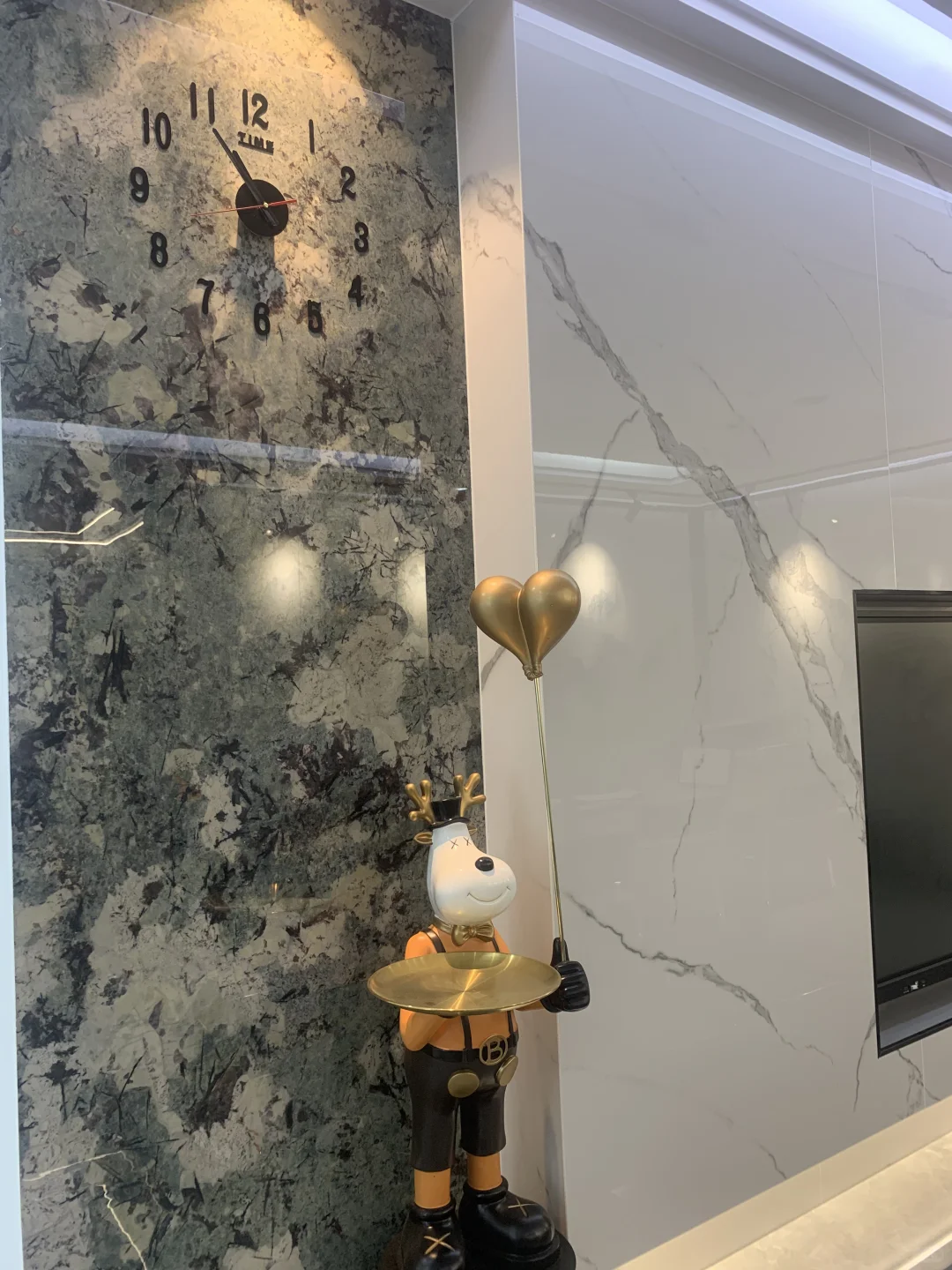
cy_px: 635
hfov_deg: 53.1
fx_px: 953
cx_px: 476
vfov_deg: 67.3
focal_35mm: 26
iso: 80
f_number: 1.8
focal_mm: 4.25
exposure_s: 1/50
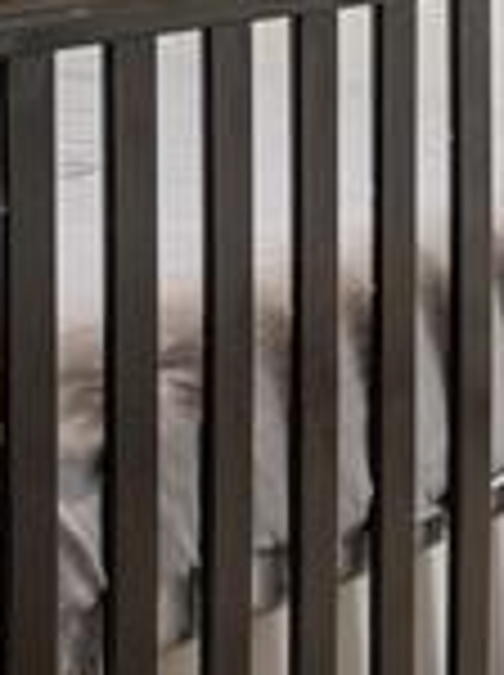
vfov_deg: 22.2
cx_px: -698
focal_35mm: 77
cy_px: -252
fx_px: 1499
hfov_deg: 13.8
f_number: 9
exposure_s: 1/2.5
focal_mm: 10
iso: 200
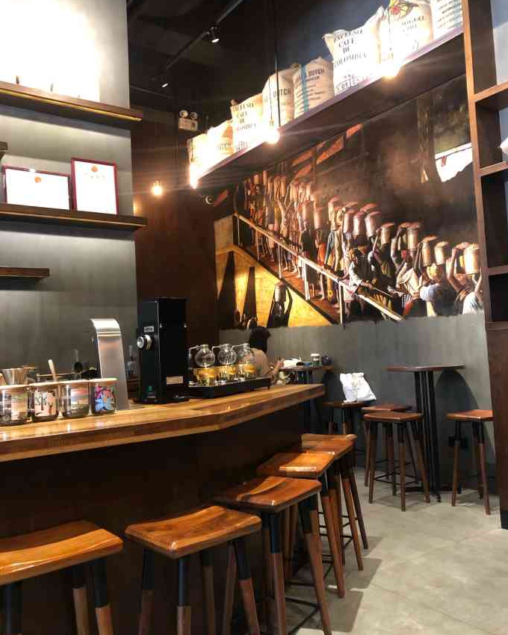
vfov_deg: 58.8
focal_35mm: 30
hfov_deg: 48.5
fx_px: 564
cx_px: 261
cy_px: 316
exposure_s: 1/13
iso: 100
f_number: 1.8
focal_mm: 3.99
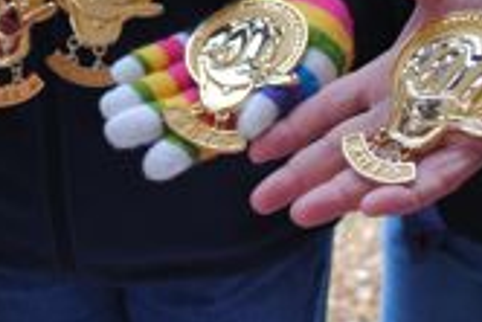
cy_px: 26
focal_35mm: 94
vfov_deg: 14.4
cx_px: 52
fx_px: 1260
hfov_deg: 21.2
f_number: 4.2
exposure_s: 1/30
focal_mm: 26
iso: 220
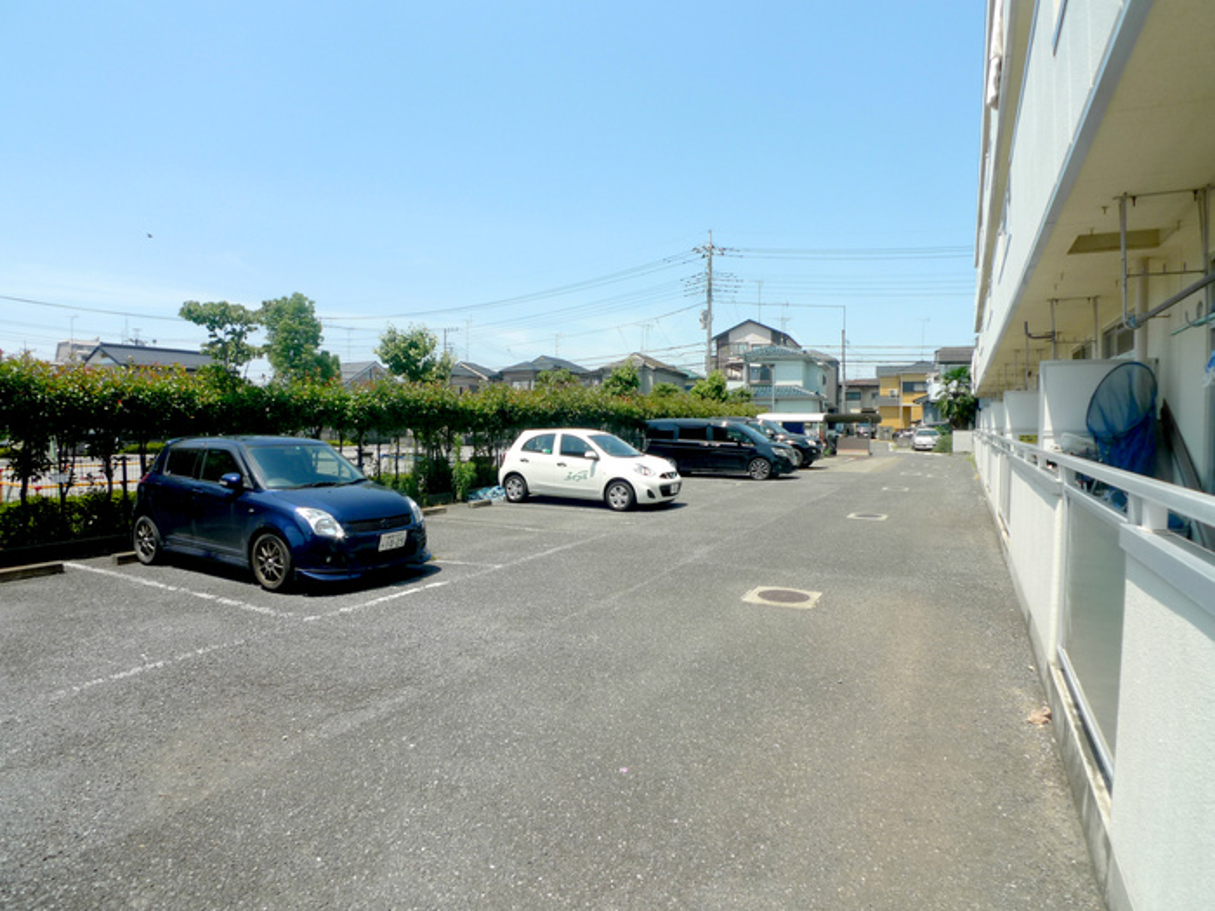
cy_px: 456
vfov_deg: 56.8
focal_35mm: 24
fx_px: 842
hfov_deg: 71.6
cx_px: 608
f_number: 4
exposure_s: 1/500
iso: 100
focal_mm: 5.1
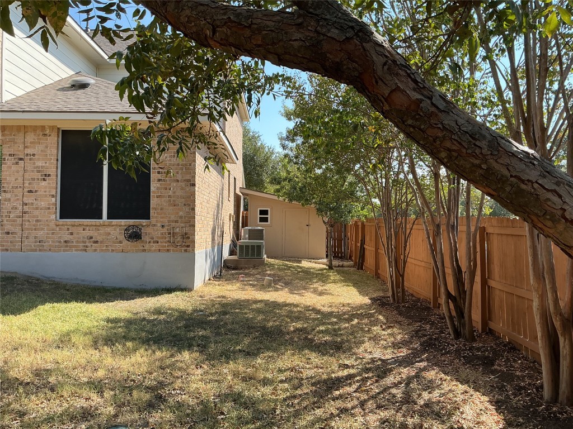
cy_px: 214
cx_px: 286
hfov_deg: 61.7
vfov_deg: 48.2
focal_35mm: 29
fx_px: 480
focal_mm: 3
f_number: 1.8
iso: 25
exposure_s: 1/545
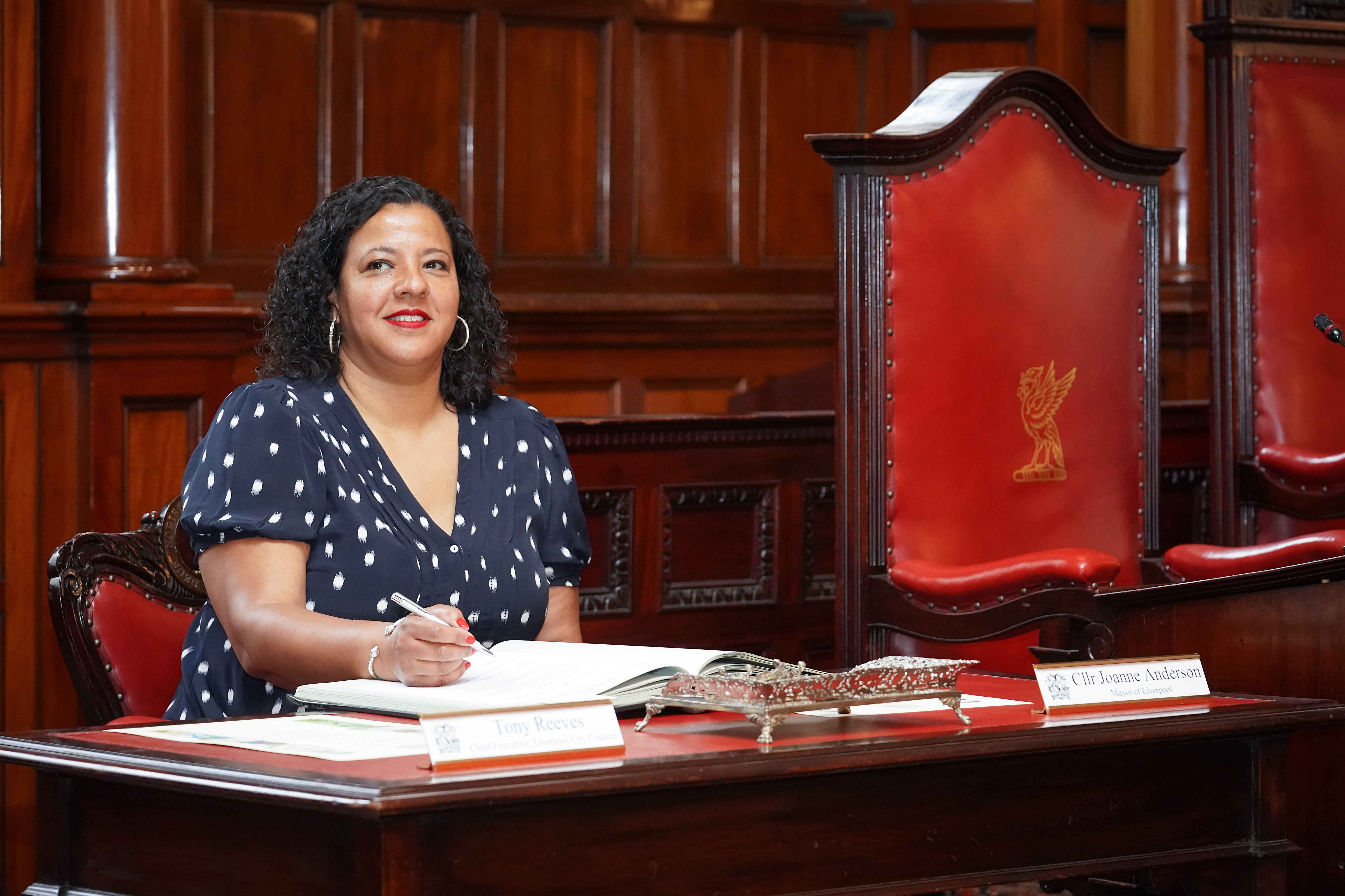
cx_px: 672
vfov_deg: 11.9
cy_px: 448
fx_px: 4296
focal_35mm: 115
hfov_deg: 17.8
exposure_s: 1/200
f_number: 5.6
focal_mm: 115
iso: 6400
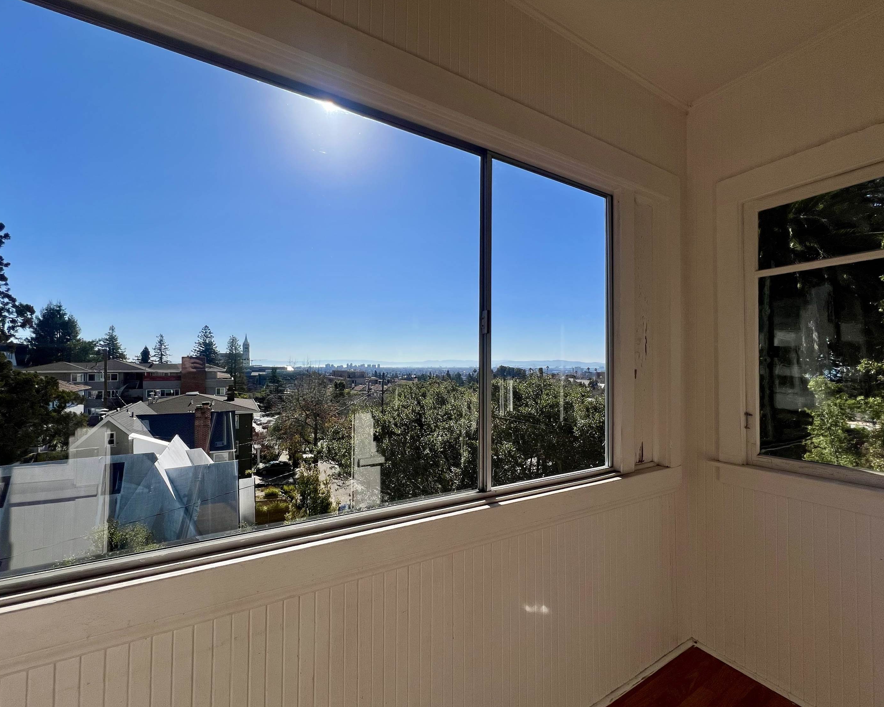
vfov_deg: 88.0
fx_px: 366
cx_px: 438
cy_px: 357
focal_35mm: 14
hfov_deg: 100.7
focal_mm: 1.57
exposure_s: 1/3534
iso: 32
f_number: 1.8
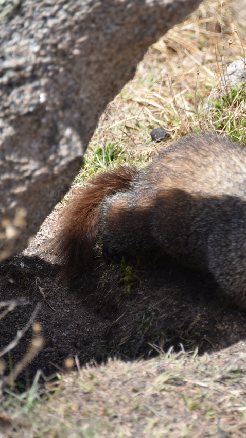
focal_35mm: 473
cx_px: 253
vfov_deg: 4.6
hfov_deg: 2.6
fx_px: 5491
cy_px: 219
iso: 320
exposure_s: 1/640
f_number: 5.6
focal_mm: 300
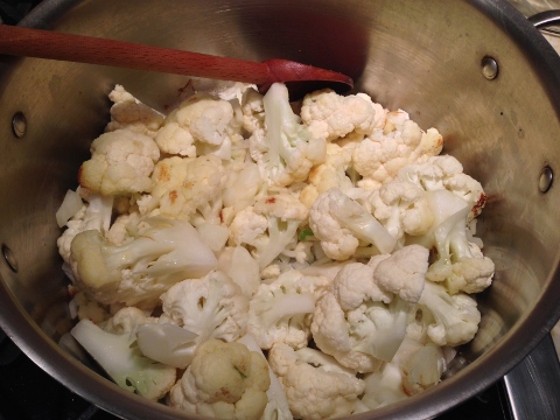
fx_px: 534
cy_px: 210
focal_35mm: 33
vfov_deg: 42.9
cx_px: 280
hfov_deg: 55.4
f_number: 2.4
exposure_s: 1/40
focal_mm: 4.12
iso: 64
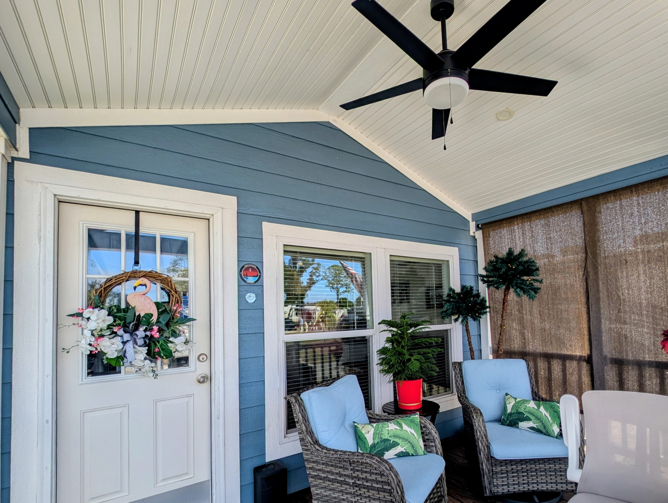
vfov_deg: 81.0
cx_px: 373
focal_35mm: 15
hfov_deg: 97.6
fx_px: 290
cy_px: 299
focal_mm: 2.23
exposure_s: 1/1229
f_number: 1.95
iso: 42
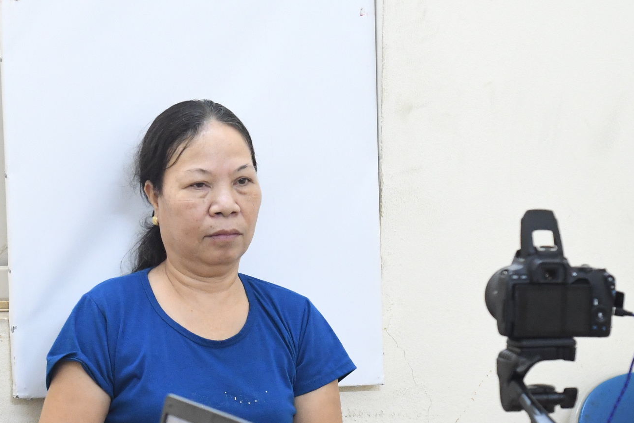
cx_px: 18
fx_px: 2836
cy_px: 324
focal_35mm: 161
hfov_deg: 12.6
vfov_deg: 8.5
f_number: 4
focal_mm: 50
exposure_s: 1/200
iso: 3200
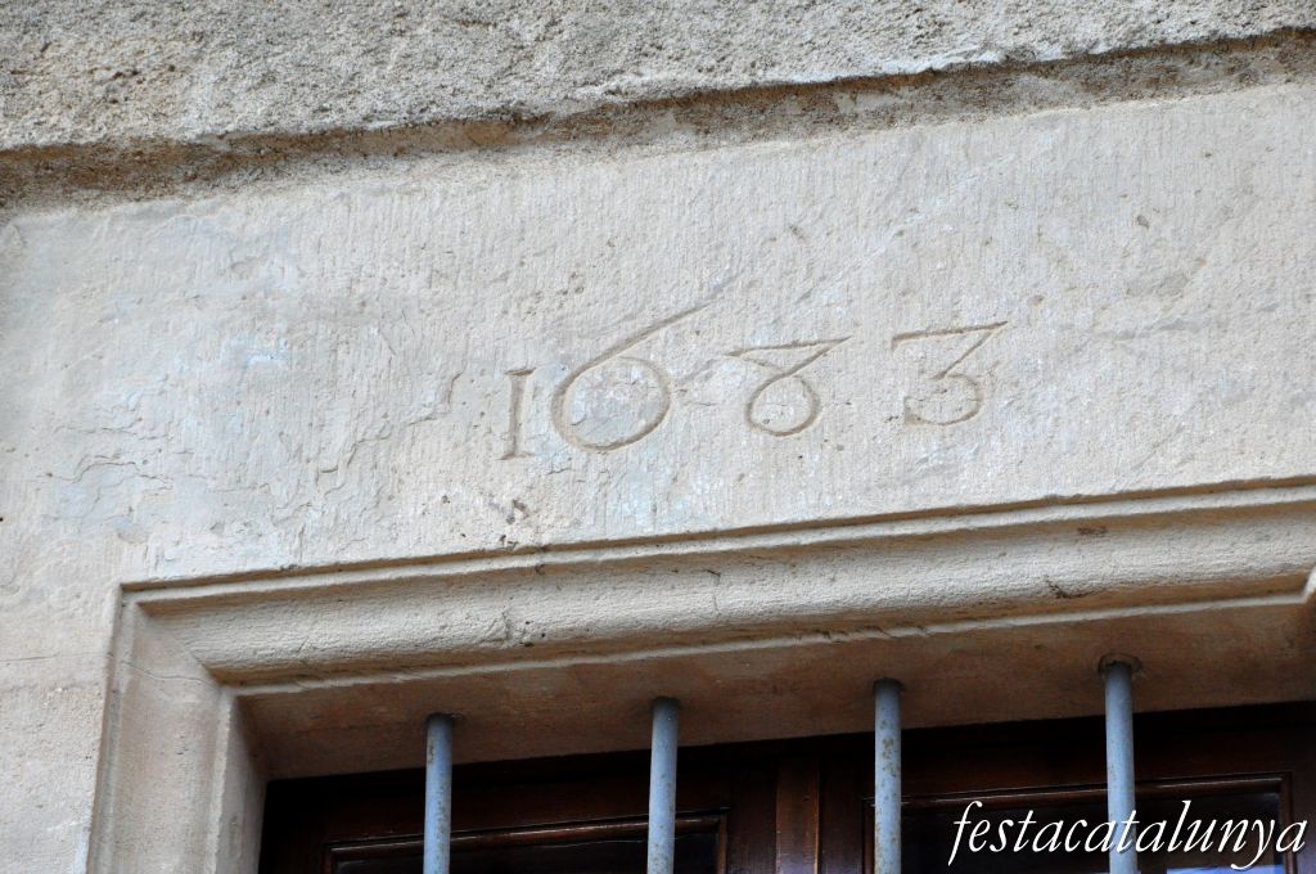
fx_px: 5750
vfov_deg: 8.7
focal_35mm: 158
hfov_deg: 13.1
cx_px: 658
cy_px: 437
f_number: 10
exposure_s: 1/400
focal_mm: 105
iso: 1600
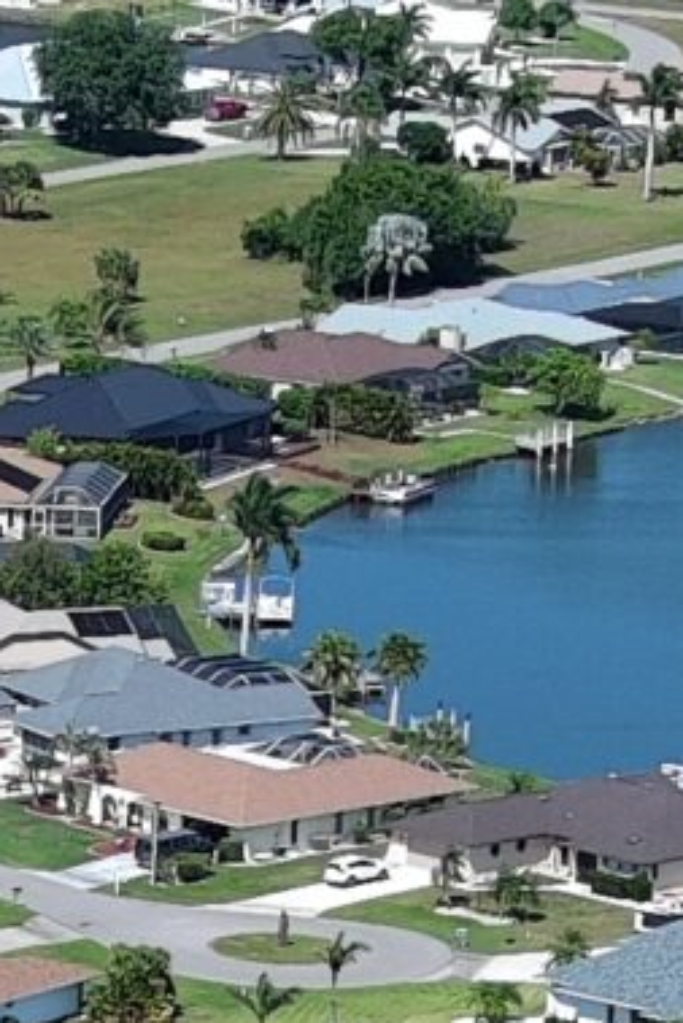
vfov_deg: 6.6
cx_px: -240
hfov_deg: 4.5
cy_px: 1570
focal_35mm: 306
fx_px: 8700
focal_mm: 10.57
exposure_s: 1/385
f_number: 2.8
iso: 100
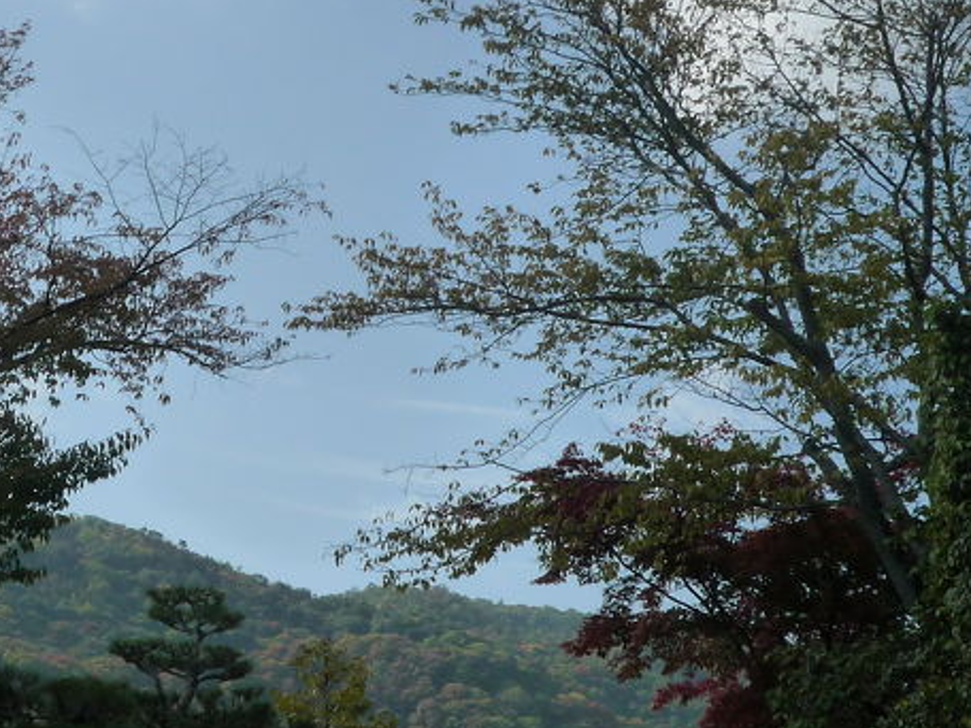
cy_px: 340
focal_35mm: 84
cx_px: 341
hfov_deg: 23.2
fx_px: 2356
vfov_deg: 17.6
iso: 160
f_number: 6.3
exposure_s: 1/640
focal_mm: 7.3
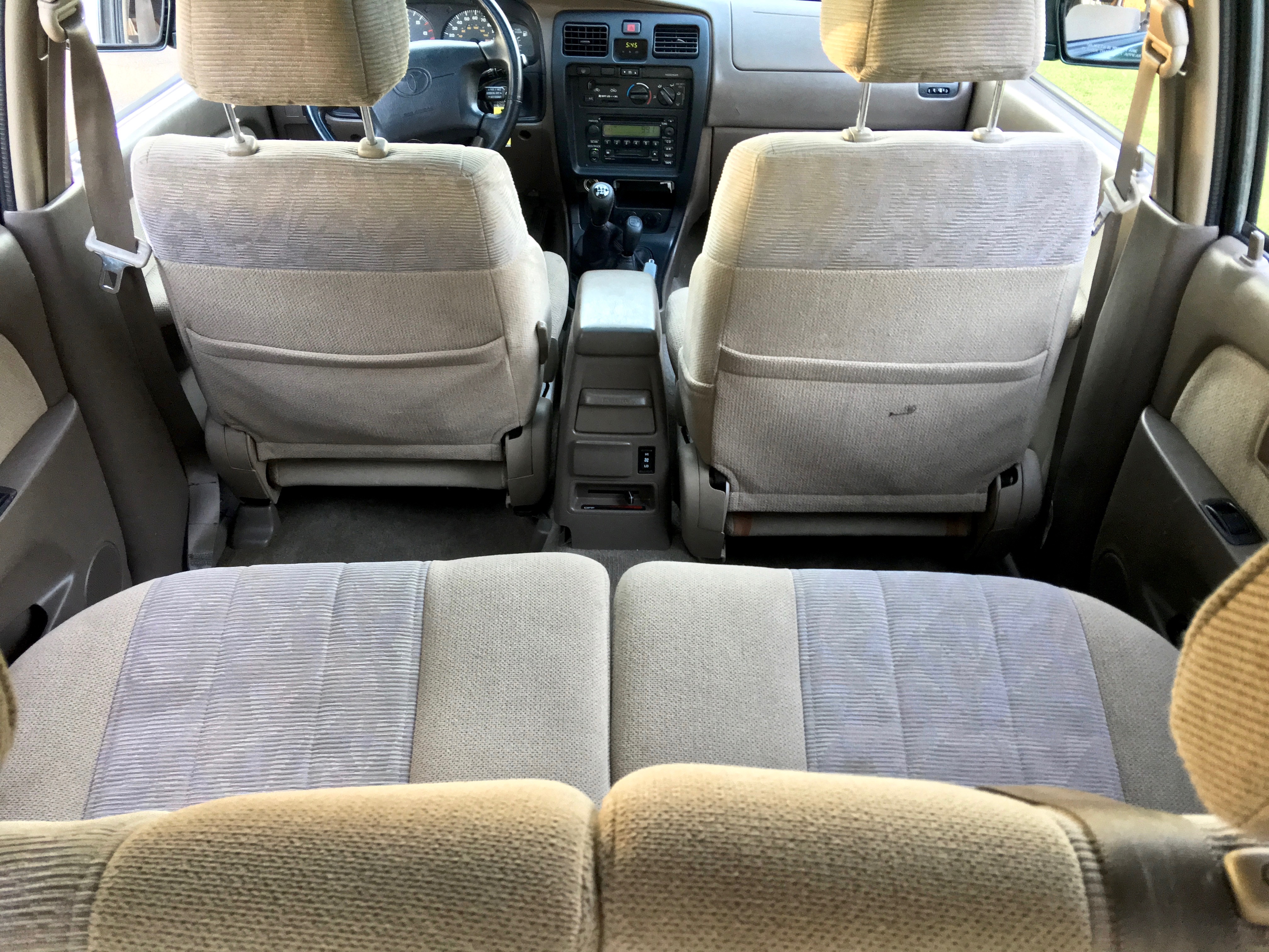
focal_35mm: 29
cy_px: 476
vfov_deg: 48.2
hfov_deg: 61.7
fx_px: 1063
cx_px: 634
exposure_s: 1/20
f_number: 2.2
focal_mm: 4.15
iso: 200
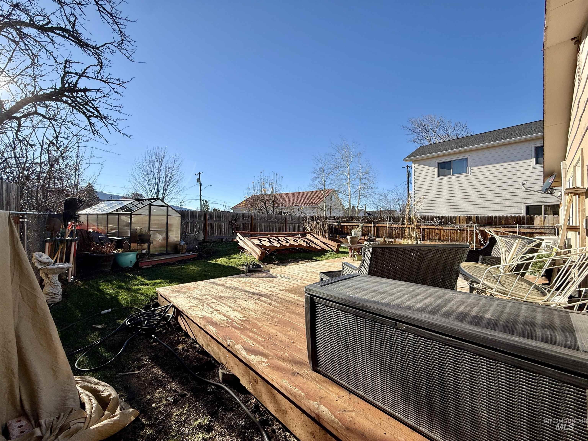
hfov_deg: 102.1
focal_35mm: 14
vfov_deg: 85.7
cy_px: 220
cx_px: 294
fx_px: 238
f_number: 2.2
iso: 50
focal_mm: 2.22
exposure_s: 1/1745
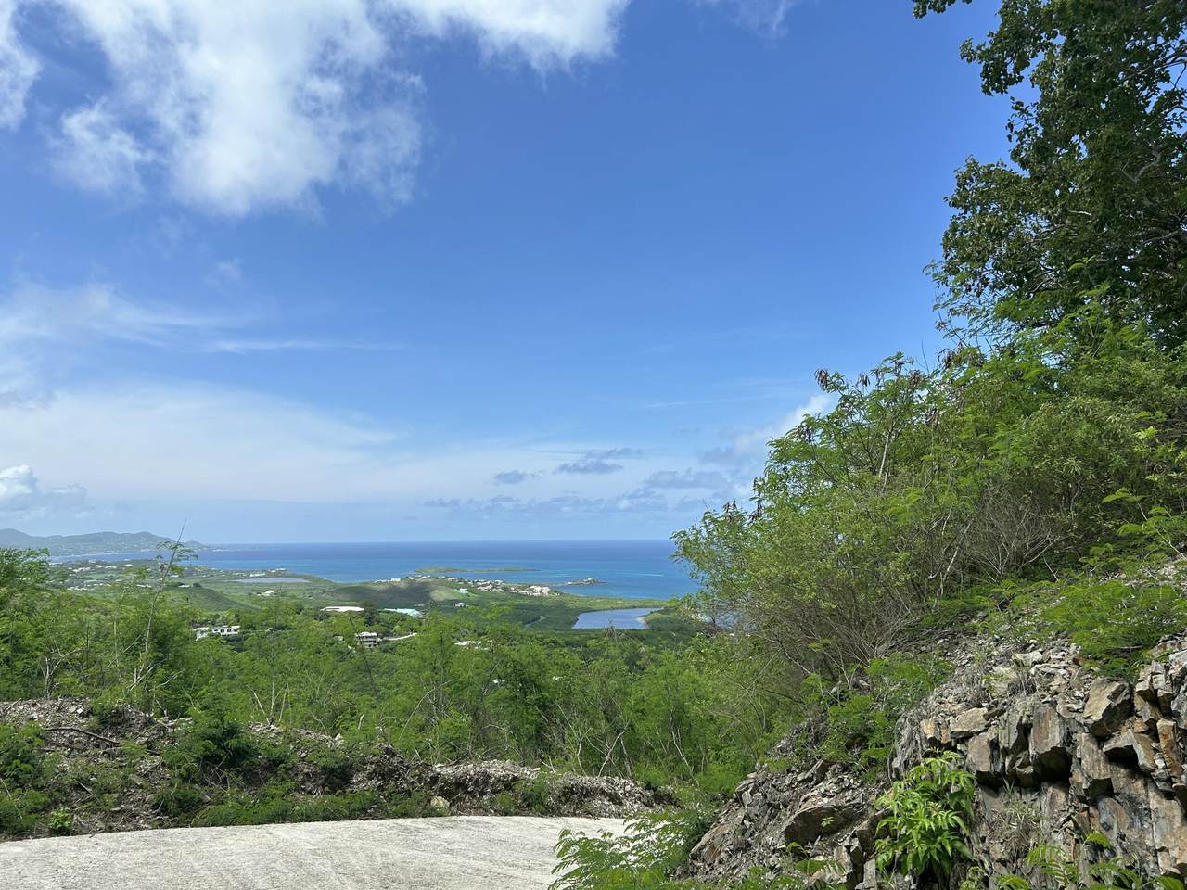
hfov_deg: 67.3
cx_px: 594
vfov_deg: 53.1
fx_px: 892
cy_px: 445
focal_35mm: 26
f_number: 1.5
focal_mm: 5.7
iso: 50
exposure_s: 1/5319
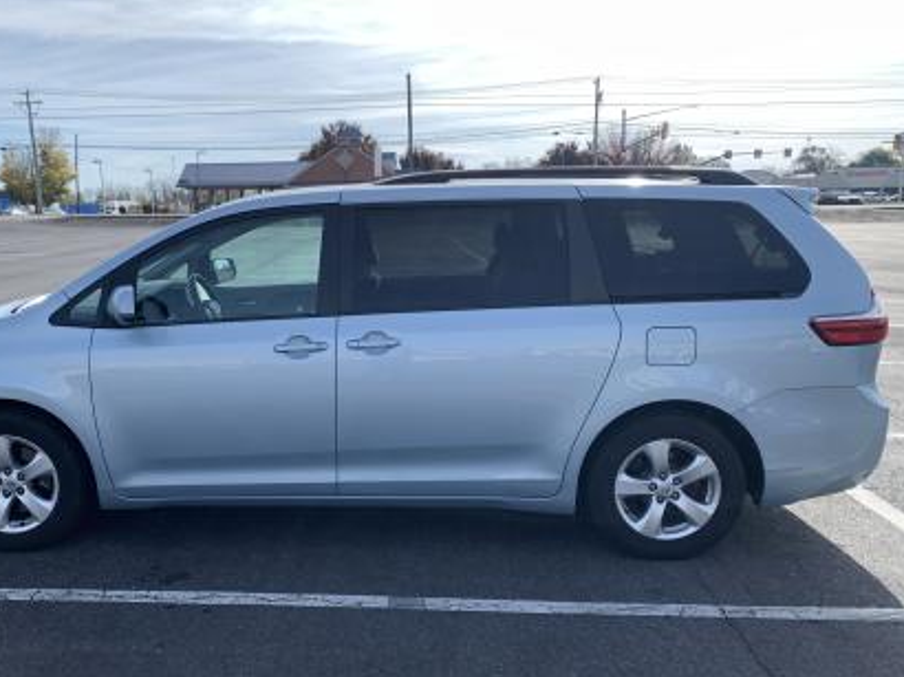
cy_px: 357
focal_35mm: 32
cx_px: 353
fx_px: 835
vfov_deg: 44.1
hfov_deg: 56.3
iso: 25
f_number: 1.8
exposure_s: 1/2915
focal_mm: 4.25
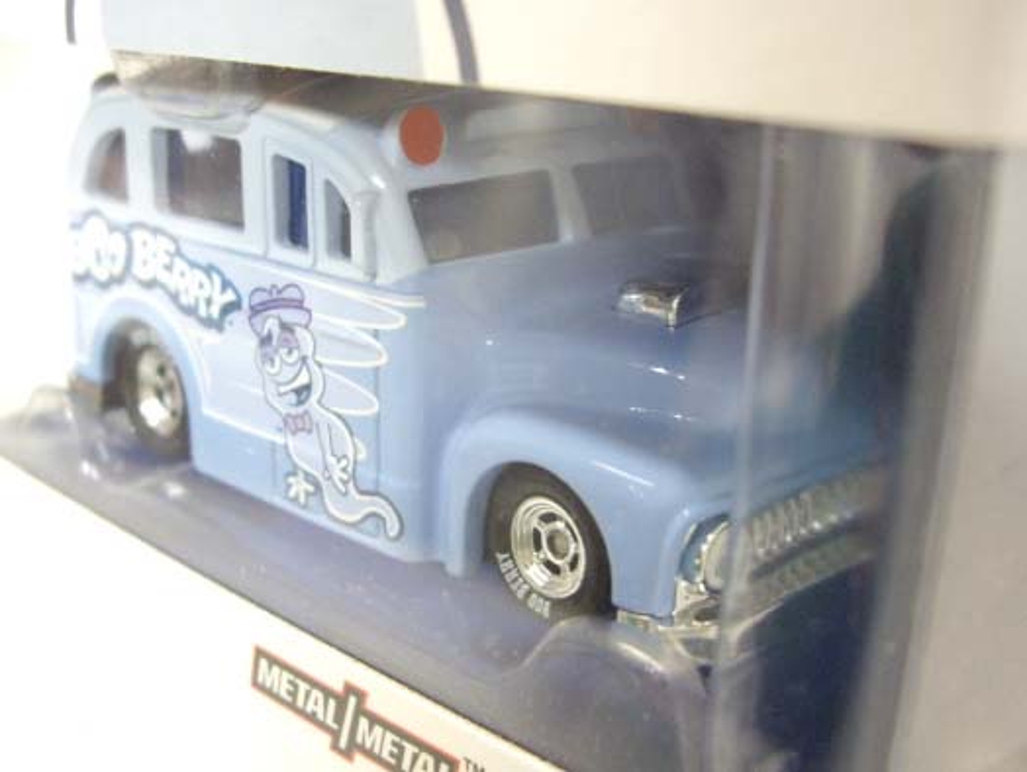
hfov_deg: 48.9
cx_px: 514
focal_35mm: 38
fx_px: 1128
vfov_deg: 37.8
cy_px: 386
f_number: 2.8
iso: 400
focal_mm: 7.9
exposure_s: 1/30
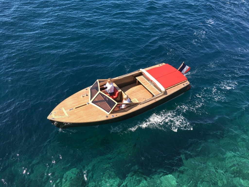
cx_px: 124
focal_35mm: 29
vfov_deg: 48.2
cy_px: 94
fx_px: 209
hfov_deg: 61.7
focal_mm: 4.15
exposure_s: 1/651
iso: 25
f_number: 2.2
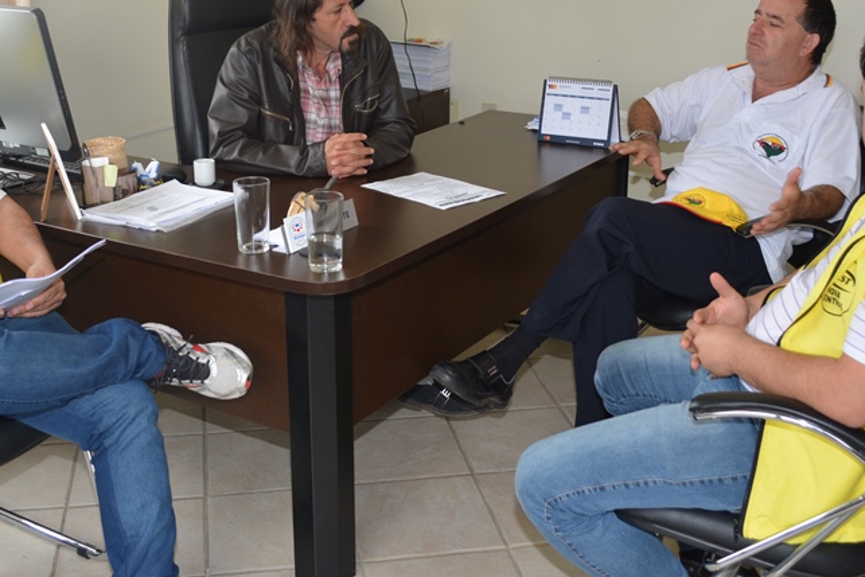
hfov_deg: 45.3
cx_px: 378
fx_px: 1033
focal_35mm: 43
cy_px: 204
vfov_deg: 31.0
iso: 200
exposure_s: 1/60
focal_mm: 18
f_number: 4
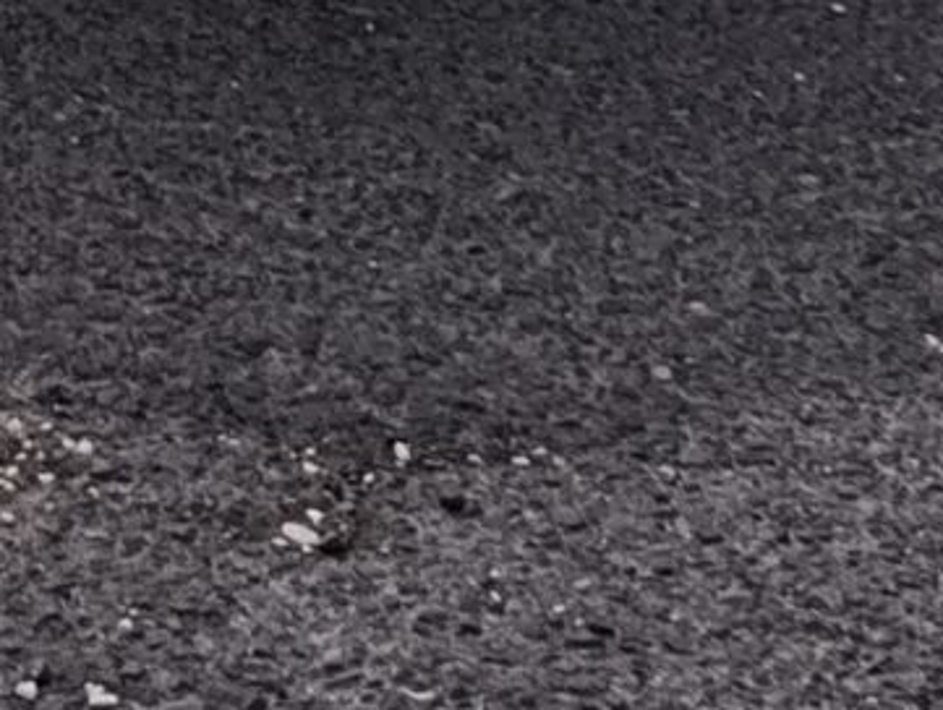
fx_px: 4448
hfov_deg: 11.7
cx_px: -376
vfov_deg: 8.1
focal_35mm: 163
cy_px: -1242
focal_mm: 6.14
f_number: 1.6
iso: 50
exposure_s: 1/1041
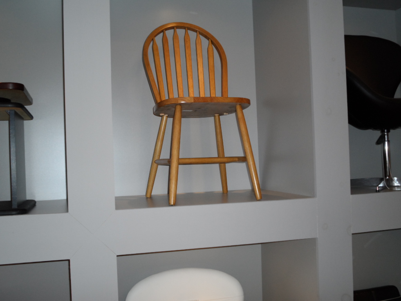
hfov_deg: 51.4
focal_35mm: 36
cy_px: 150
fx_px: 417
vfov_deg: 39.7
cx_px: 200
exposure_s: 1/45
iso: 160
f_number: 3
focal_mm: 6.5
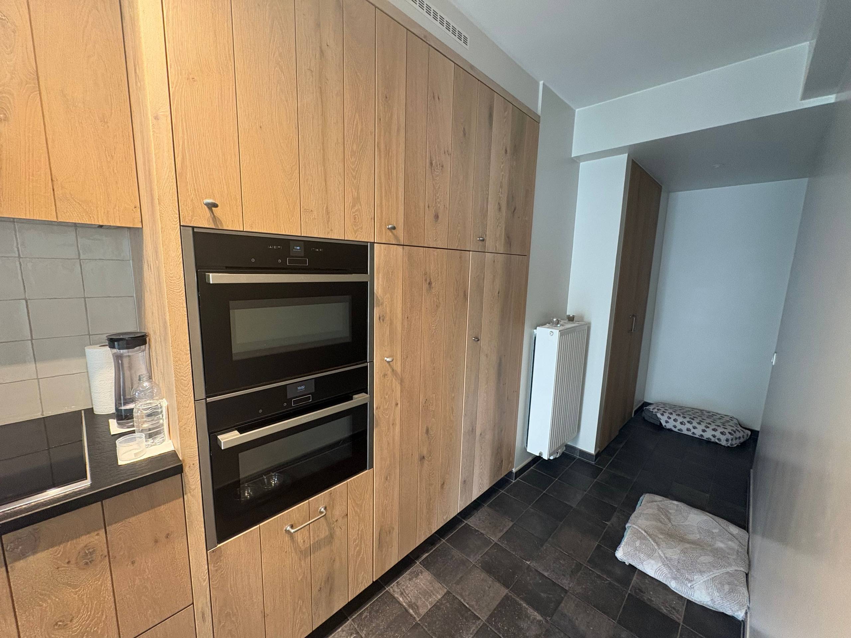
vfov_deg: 85.7
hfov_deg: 102.1
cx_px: 426
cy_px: 319
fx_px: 344
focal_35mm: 14
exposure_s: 1/60
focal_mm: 2.22
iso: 320
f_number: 2.2
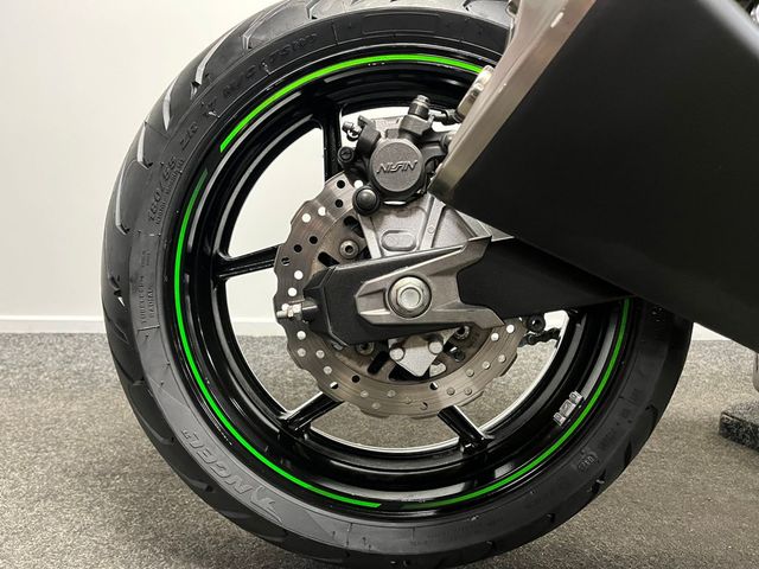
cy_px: 284
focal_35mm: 26
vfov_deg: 53.1
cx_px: 380
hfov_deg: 67.3
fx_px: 570
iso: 500
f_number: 1.6
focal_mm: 5.1
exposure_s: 1/33
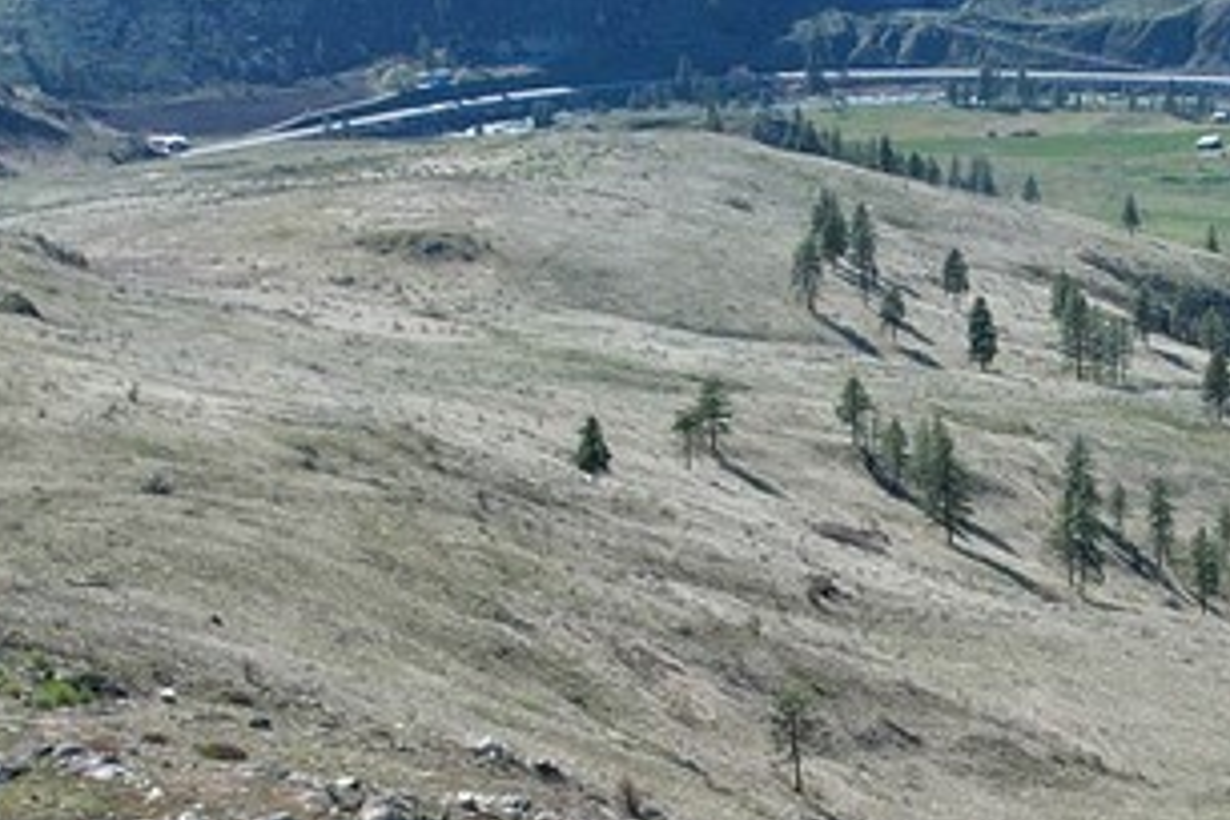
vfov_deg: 11.2
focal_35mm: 122
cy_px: 713
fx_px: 4168
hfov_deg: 16.5
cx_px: 1172
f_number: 2.8
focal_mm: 8.38
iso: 200
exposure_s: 1/3200
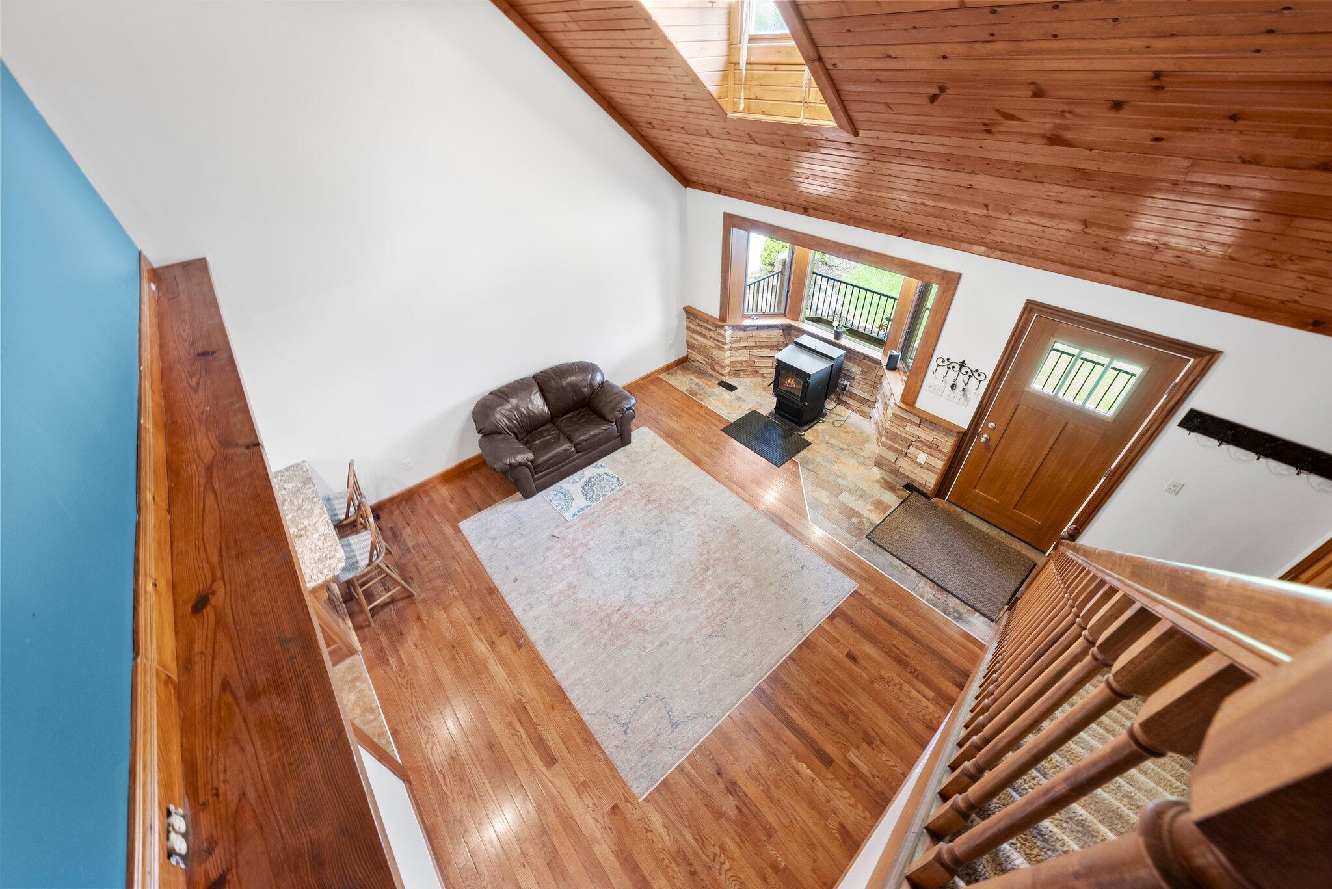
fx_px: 481
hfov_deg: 108.3
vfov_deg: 85.5
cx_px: 666
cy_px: 444
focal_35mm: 13
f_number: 10
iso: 640
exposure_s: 1/1.25
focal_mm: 13
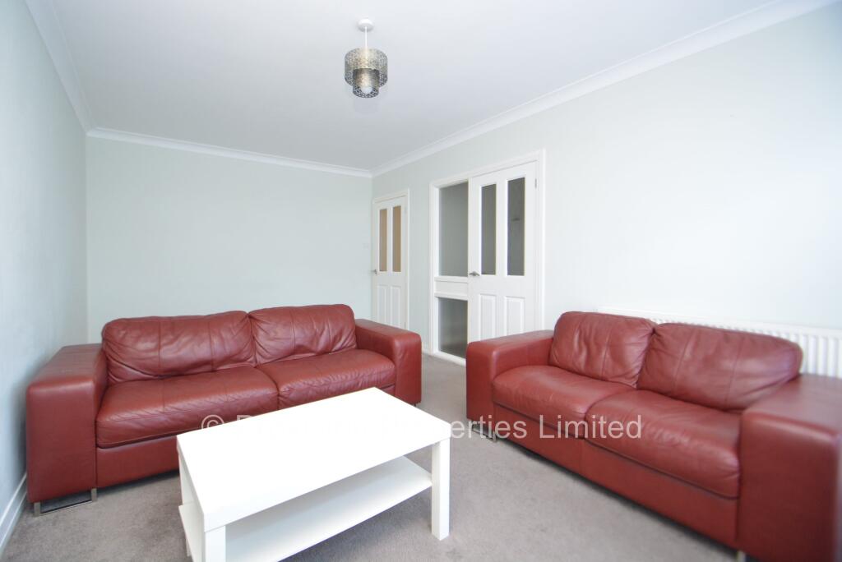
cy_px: 281
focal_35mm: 15
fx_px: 351
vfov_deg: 77.4
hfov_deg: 100.4
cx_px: 421
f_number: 3.5
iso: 1000
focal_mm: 10
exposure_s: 1/30
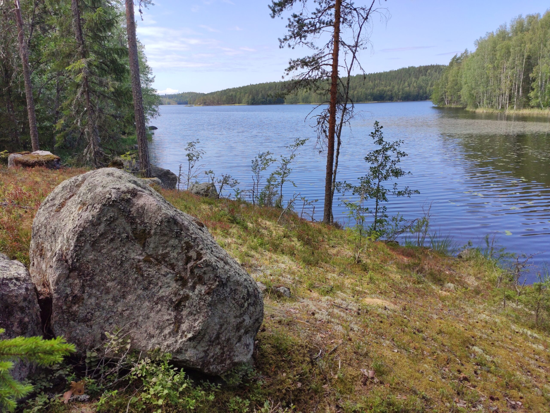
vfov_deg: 53.1
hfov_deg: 67.3
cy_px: 206
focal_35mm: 26
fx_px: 413
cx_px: 275
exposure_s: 1/1085
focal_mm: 4.77
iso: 112
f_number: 1.75
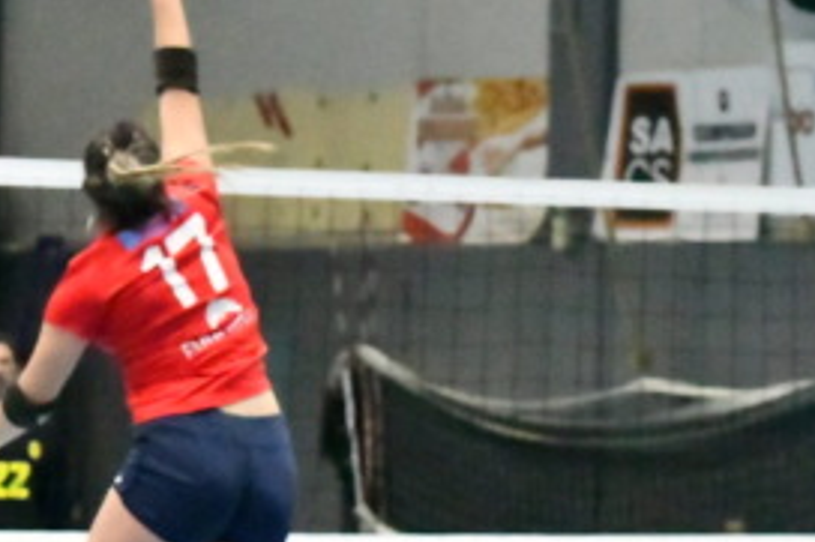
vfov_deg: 4.5
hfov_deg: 6.7
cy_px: 220
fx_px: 6946
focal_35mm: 307
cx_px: 45
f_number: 6.3
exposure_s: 1/1600
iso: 22800
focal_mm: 82
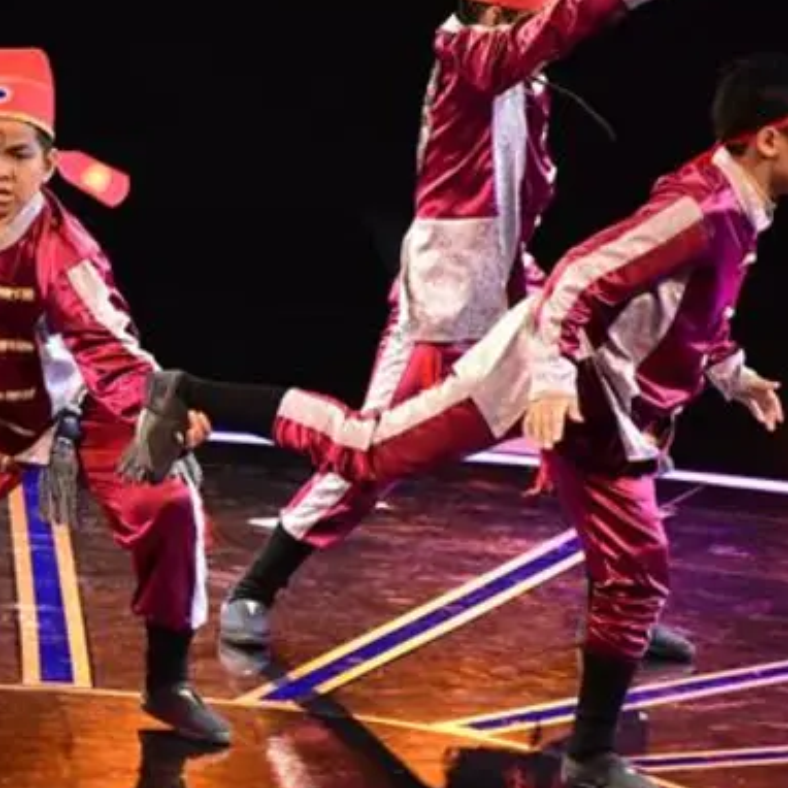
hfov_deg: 4.8
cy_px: 284
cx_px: 60
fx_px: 9400
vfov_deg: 4.8
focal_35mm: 365
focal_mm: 140
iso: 5000
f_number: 5.6
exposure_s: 1/200
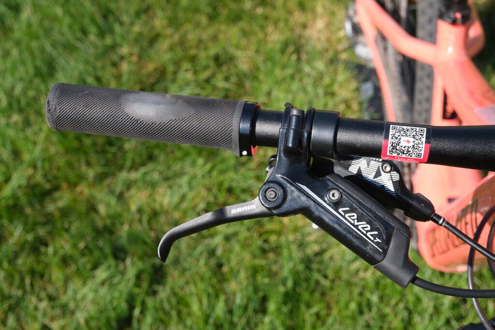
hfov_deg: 43.6
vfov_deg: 29.9
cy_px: 165
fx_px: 619
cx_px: 248
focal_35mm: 45
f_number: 5.6
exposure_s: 1/950
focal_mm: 30
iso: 400
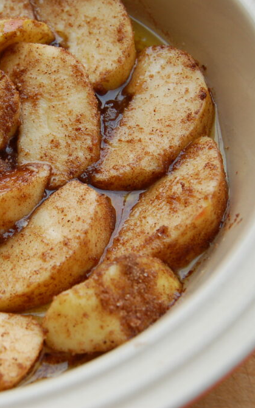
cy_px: 202
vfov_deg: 36.3
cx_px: 27
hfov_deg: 22.6
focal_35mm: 56
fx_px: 622
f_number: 7.1
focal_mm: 24
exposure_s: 1/30
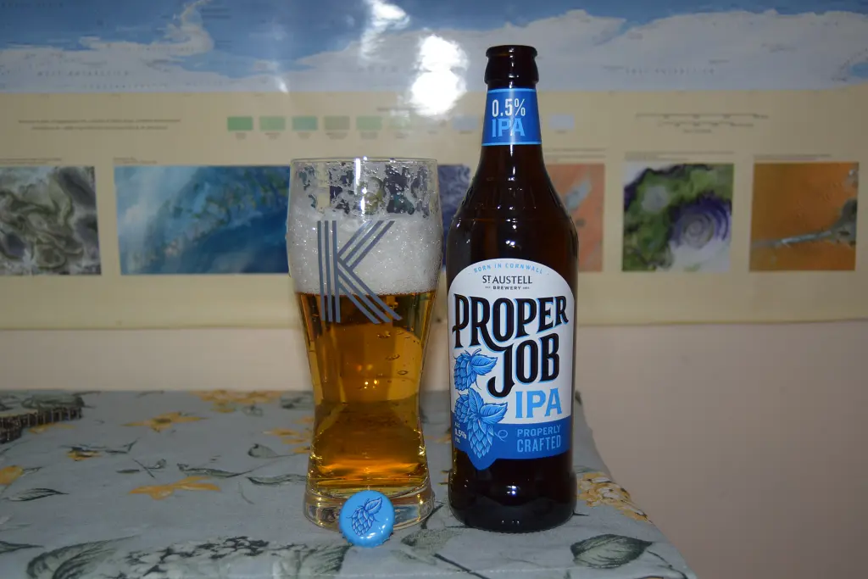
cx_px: 434
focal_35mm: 39
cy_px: 290
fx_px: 940
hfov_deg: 49.5
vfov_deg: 34.2
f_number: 4
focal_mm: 26
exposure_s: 1/80
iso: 250
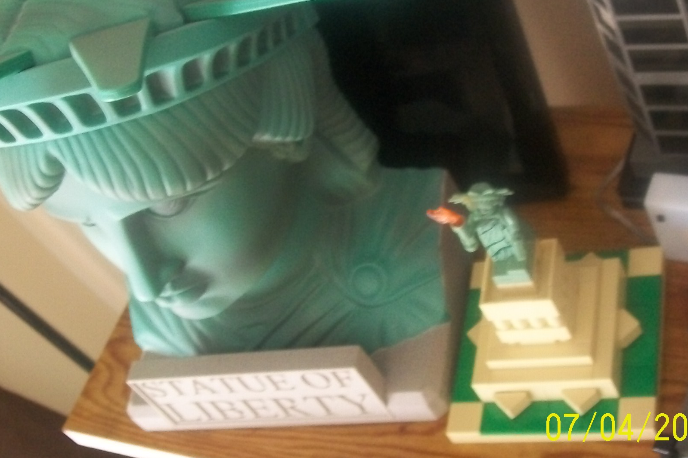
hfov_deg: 33.4
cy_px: 172
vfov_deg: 22.6
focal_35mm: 60
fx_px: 1146
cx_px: 329
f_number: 3
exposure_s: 1/8
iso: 240
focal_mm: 7.6
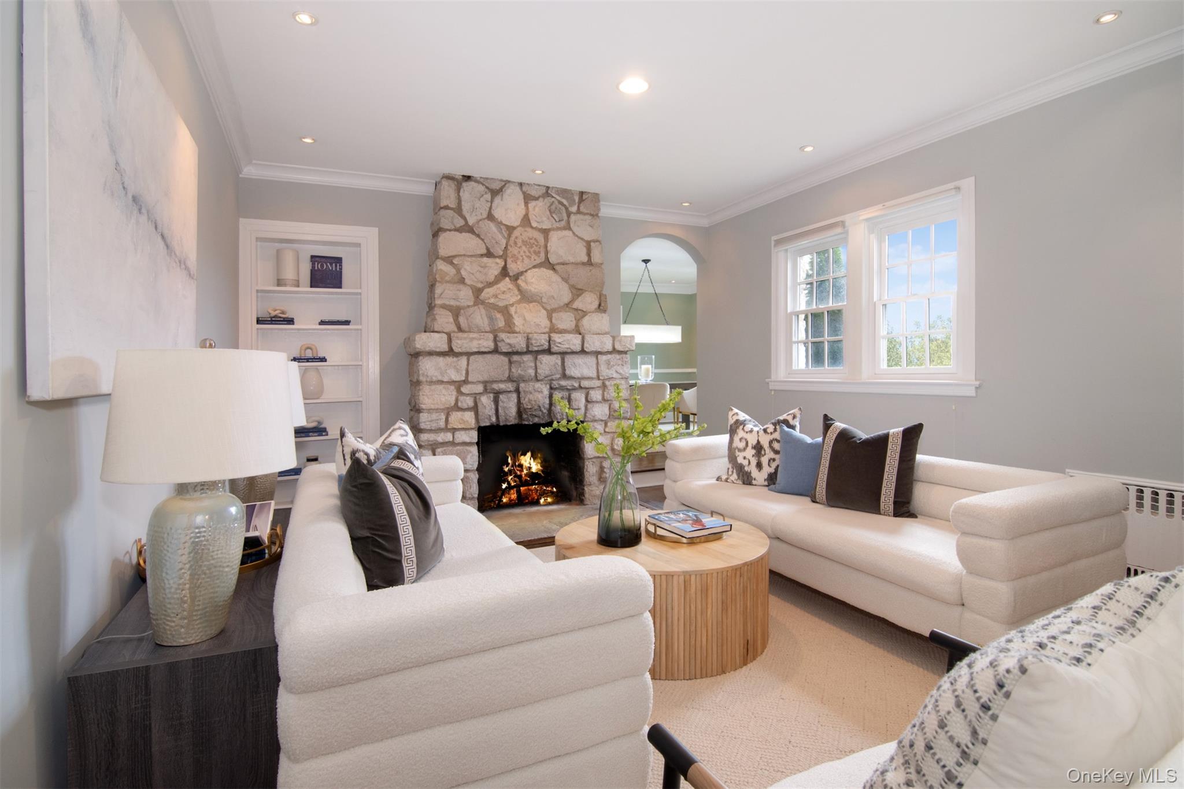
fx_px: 542
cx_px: 592
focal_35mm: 16
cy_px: 394
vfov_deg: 72.0
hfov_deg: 95.0
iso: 640
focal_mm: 11
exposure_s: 1/40
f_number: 8
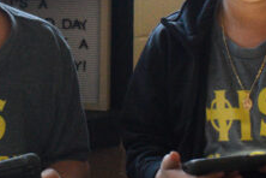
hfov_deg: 15.1
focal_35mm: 135
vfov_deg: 10.1
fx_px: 997
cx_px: 68
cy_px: 7
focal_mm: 26
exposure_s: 1/160
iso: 3200
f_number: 4
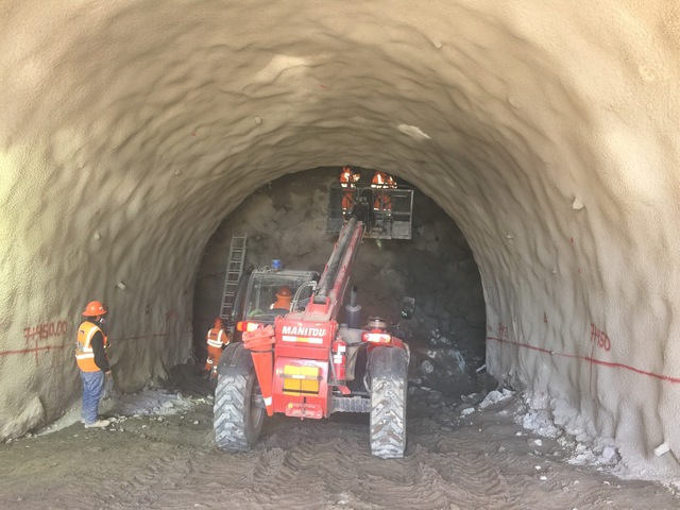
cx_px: 340
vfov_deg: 48.2
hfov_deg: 61.7
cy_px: 255
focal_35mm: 29
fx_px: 570
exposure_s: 1/15
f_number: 2.2
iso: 32
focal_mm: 4.15
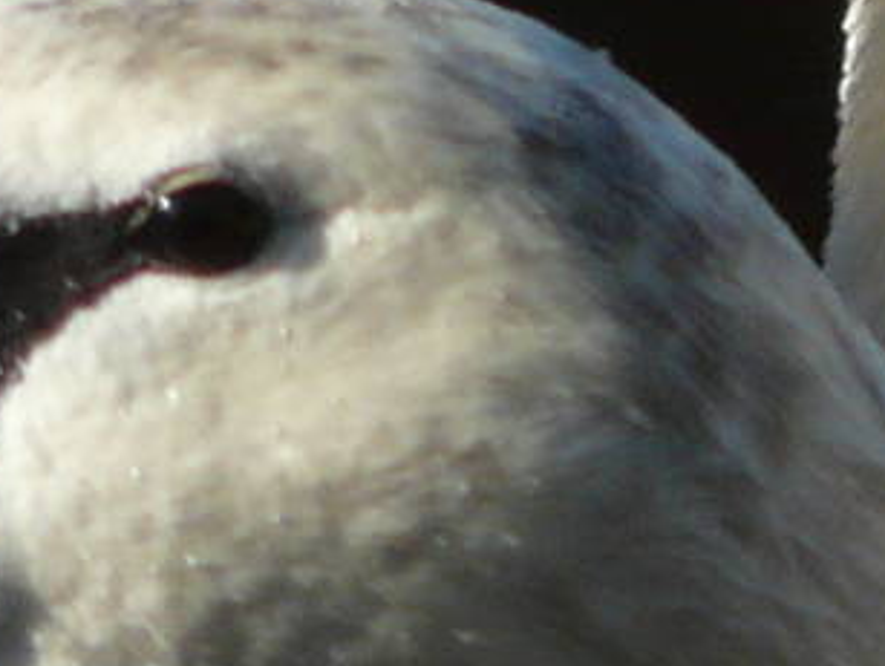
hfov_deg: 0.8
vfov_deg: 0.6
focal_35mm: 2482
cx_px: 695
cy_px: 167
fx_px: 63530
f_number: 4
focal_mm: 61.4
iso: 100
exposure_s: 1/400
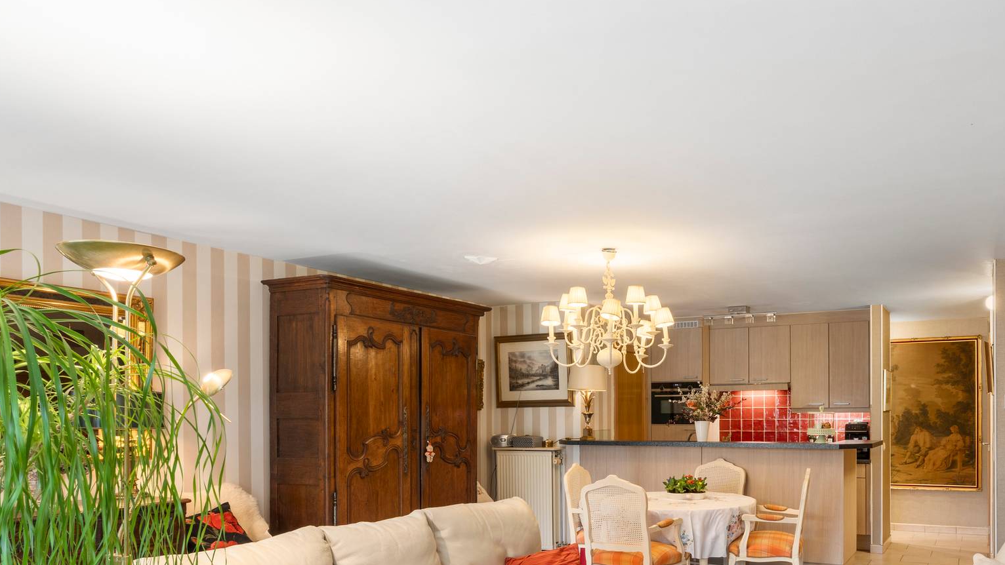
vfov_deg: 40.7
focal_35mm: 28
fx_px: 746
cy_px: 398
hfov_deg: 66.5
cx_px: 651
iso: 200
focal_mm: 16
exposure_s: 2.5
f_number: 11
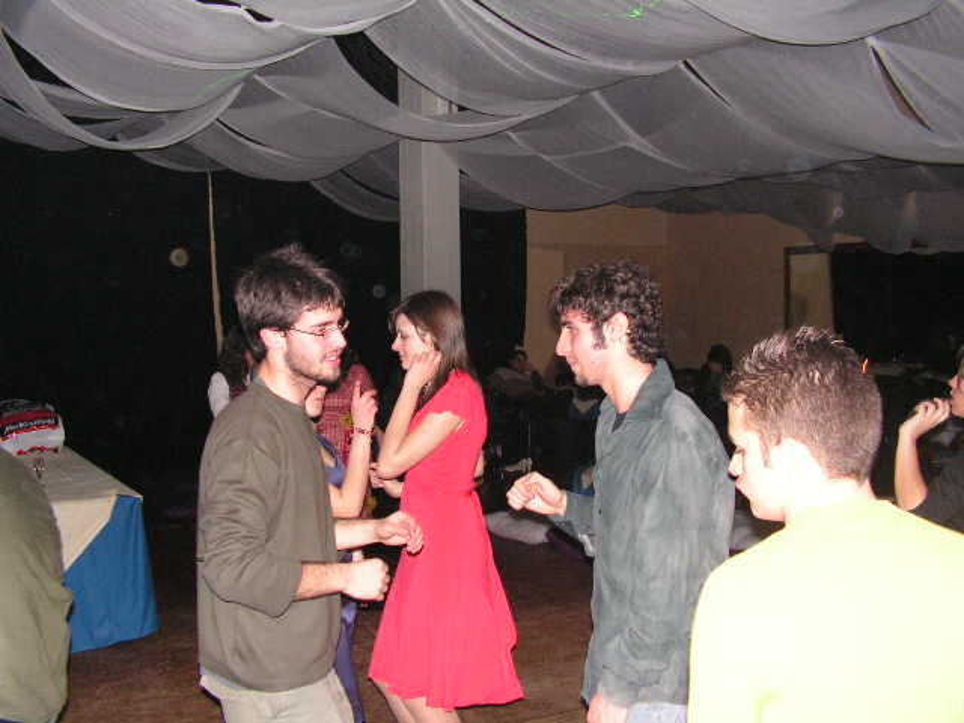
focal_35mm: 36
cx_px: 482
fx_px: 1003
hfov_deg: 51.4
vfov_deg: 39.7
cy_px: 362
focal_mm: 6
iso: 200
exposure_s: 1/40
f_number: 3.2
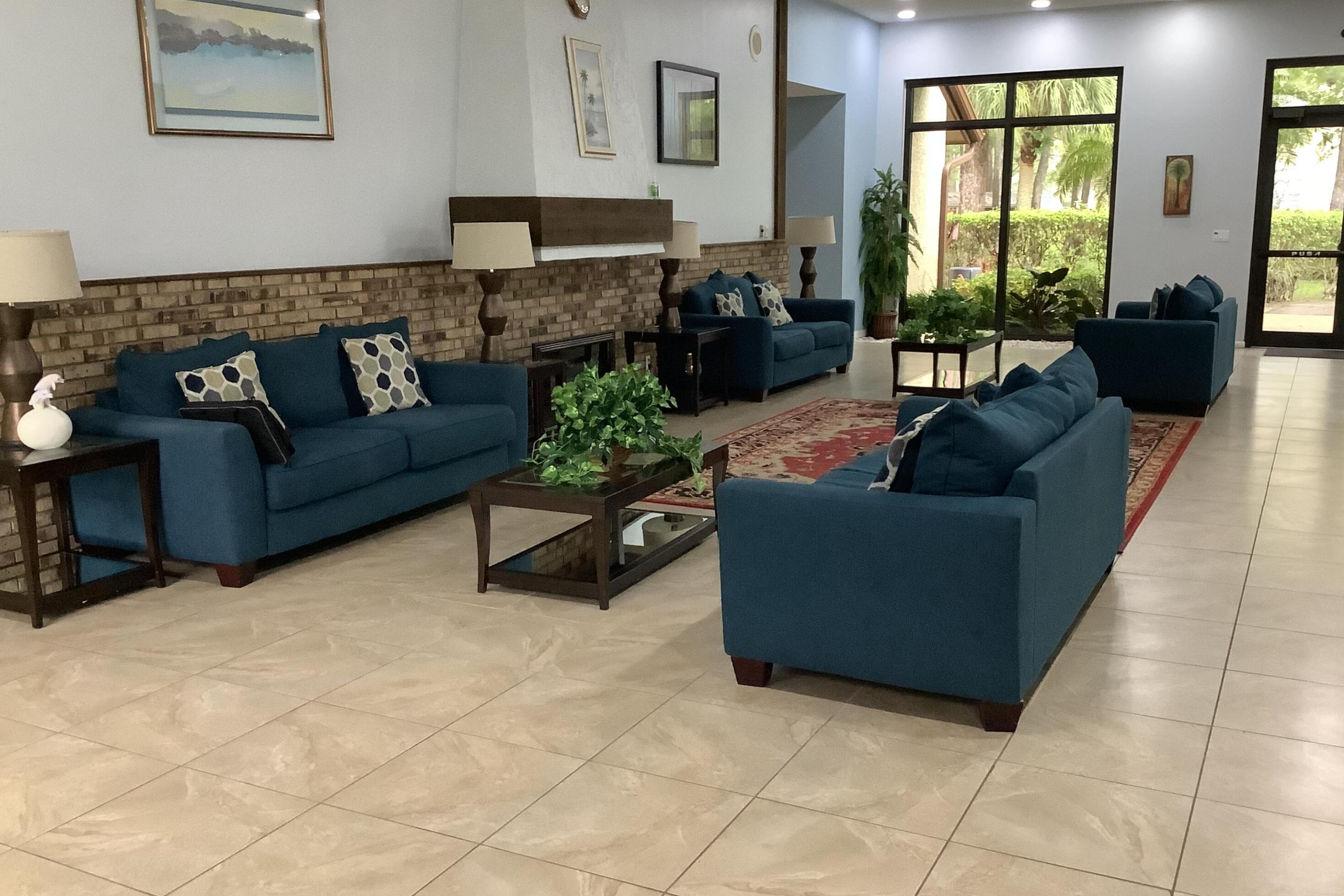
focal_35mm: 33
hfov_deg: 57.2
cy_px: 451
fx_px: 1232
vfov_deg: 40.0
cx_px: 680
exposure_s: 1/40
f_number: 2.4
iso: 400
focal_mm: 3.3
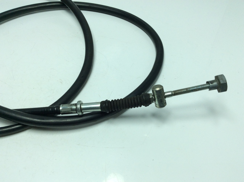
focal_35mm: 32
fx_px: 225
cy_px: 91
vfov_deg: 44.1
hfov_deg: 56.9
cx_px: 122
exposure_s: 1/539
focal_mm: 3.3
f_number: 2.4
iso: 32
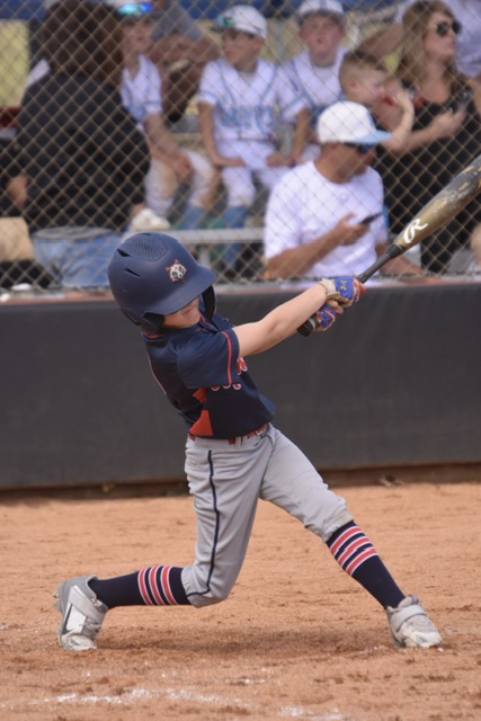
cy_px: 360
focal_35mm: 480
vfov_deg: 4.3
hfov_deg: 2.9
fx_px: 9614
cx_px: 240
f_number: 6.3
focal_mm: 320
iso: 800
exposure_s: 1/1250
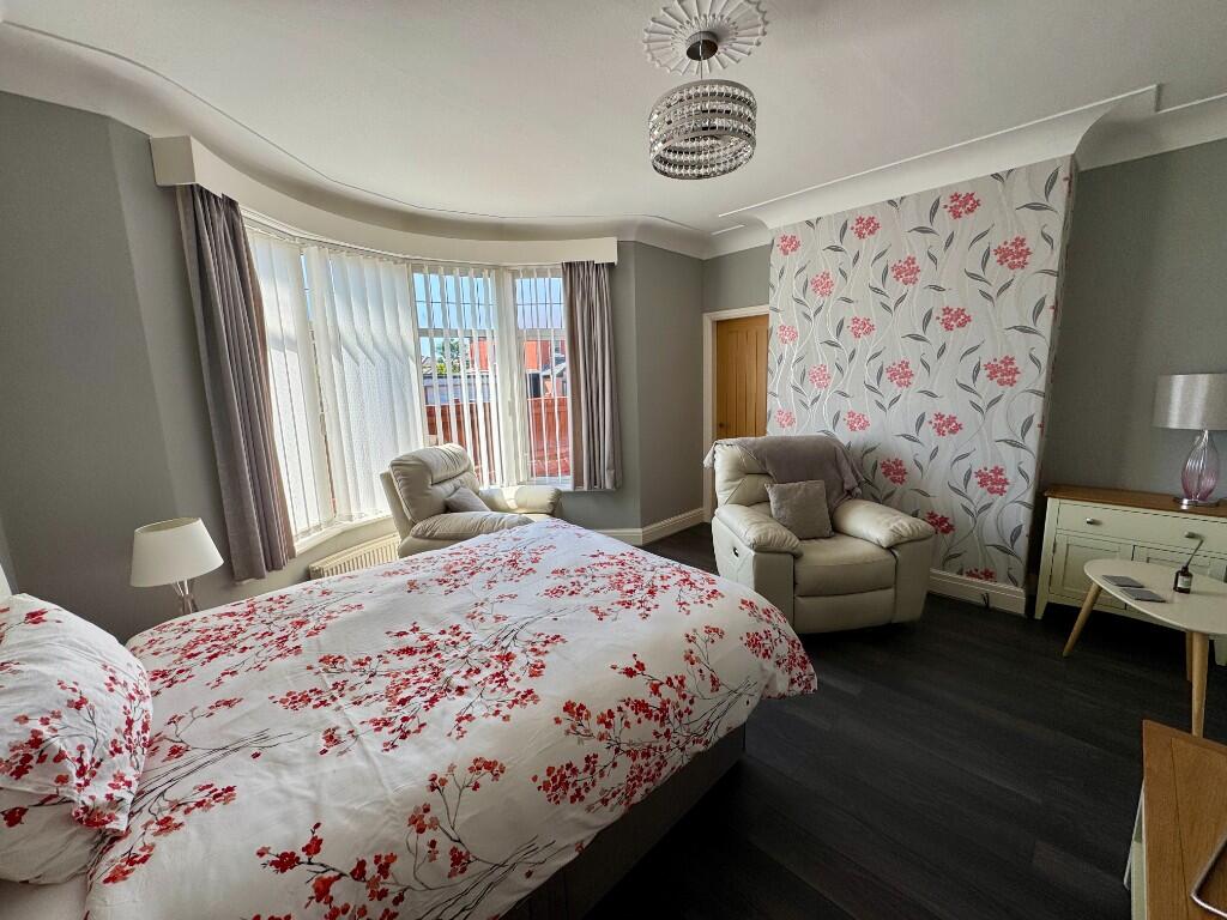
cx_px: 614
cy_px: 460
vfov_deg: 85.7
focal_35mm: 14
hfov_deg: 102.1
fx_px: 496
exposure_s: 1/265
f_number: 2.2
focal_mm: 2.22
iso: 40
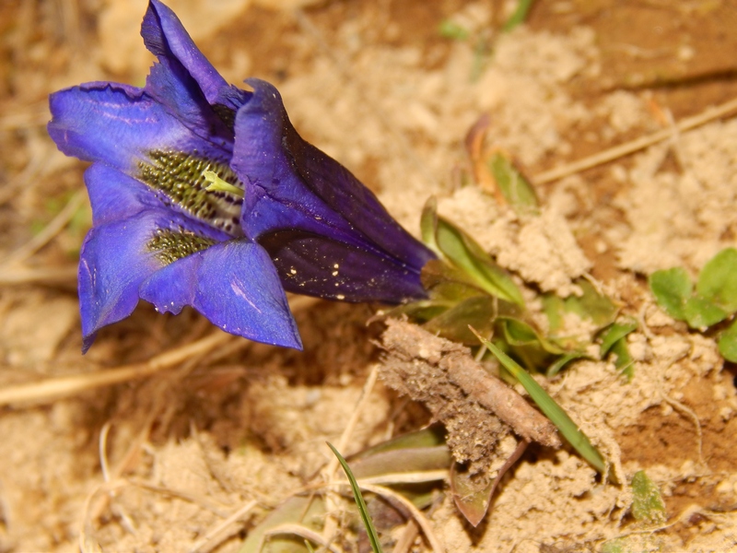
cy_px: 276
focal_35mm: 142
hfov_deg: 13.9
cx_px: 368
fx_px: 3023
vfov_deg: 10.4
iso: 125
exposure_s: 1/50
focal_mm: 25.3
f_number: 9.8
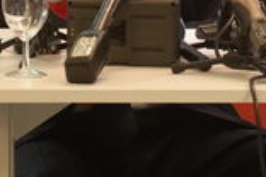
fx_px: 3945
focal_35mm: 534
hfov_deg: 3.9
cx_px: 181
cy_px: -163
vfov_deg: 2.6
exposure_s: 1/160
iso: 3200
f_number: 4
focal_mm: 105
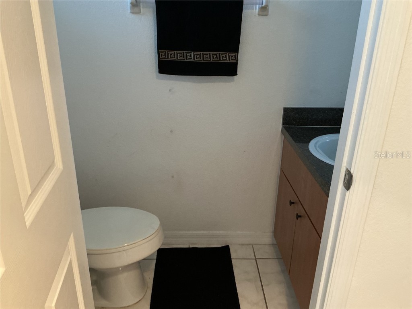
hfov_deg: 61.7
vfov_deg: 48.2
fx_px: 345
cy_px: 154
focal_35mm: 29
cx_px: 206
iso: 250
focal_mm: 3
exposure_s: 1/30
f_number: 1.8
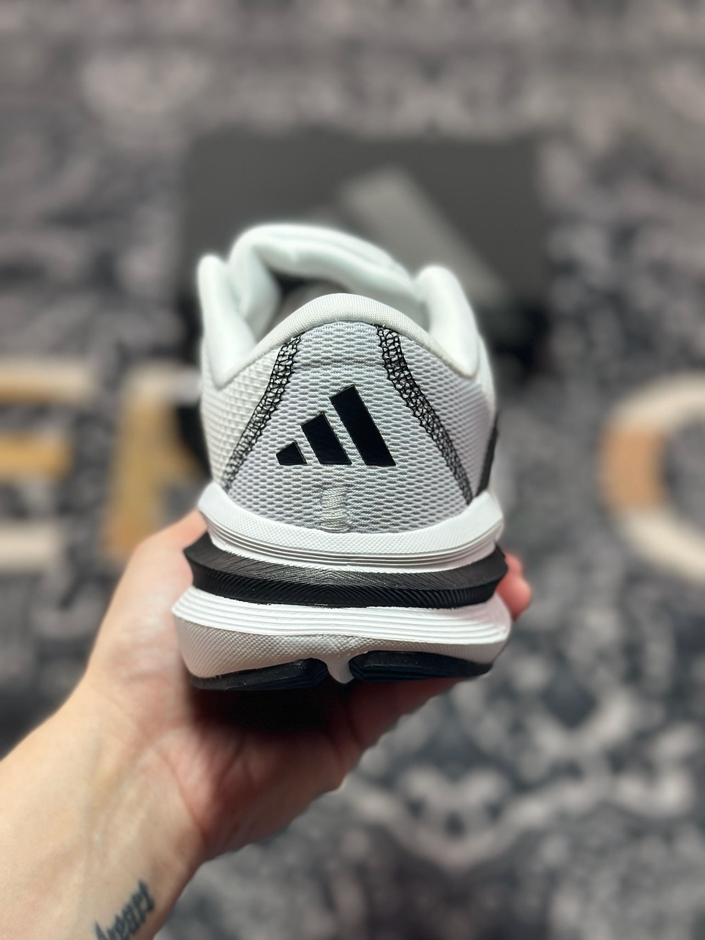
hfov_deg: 30.3
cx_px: 352
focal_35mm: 48
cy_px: 470
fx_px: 1303
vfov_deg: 39.7
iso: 80
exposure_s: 1/431
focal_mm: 6.86
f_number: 1.78
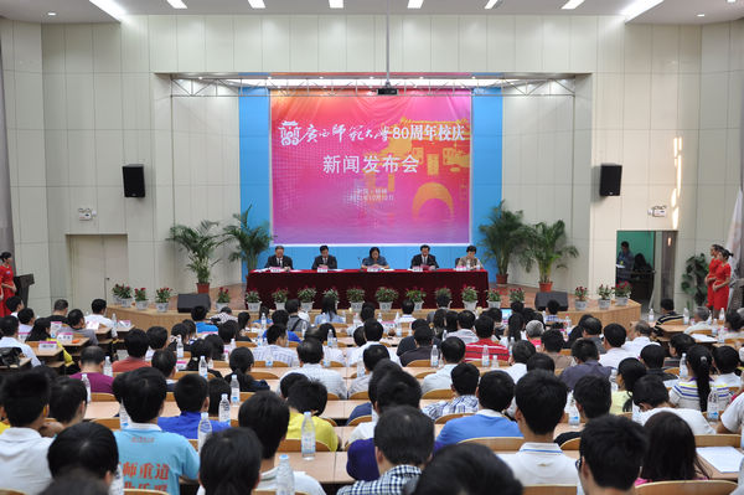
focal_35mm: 36
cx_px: 372
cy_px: 248
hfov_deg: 53.2
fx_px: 743
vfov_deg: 36.8
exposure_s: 1/80
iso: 640
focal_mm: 24
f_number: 2.8
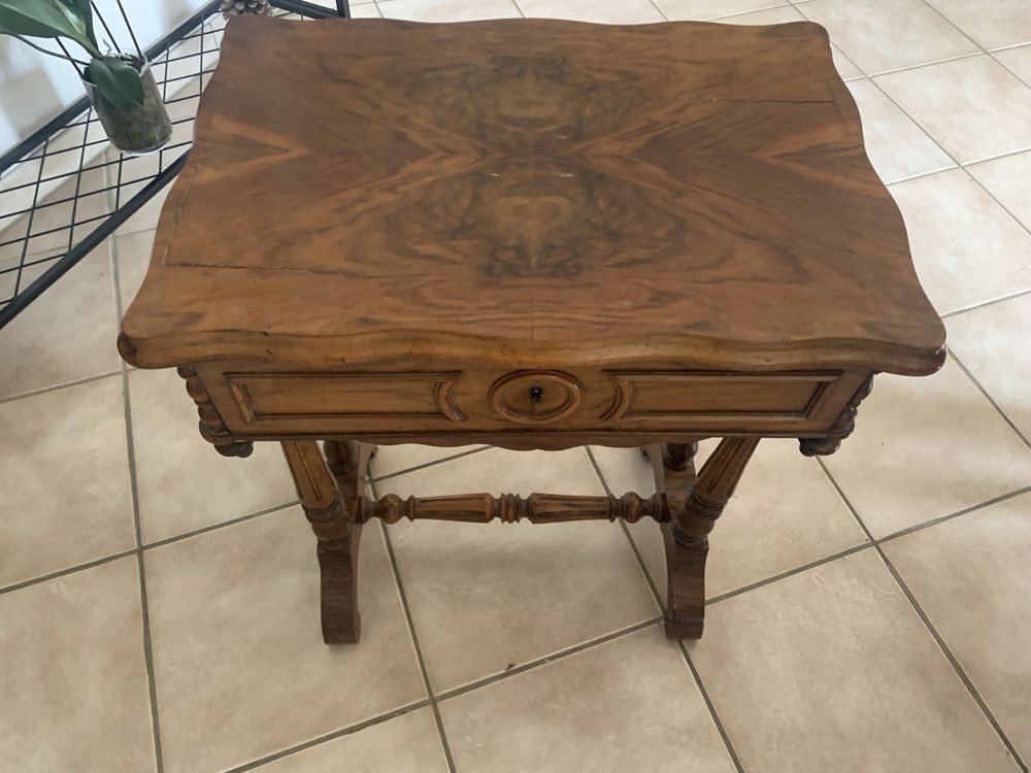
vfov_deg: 53.1
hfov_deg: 67.3
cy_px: 386
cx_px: 516
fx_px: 774
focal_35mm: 26
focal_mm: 4.25
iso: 400
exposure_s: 1/33
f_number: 1.8
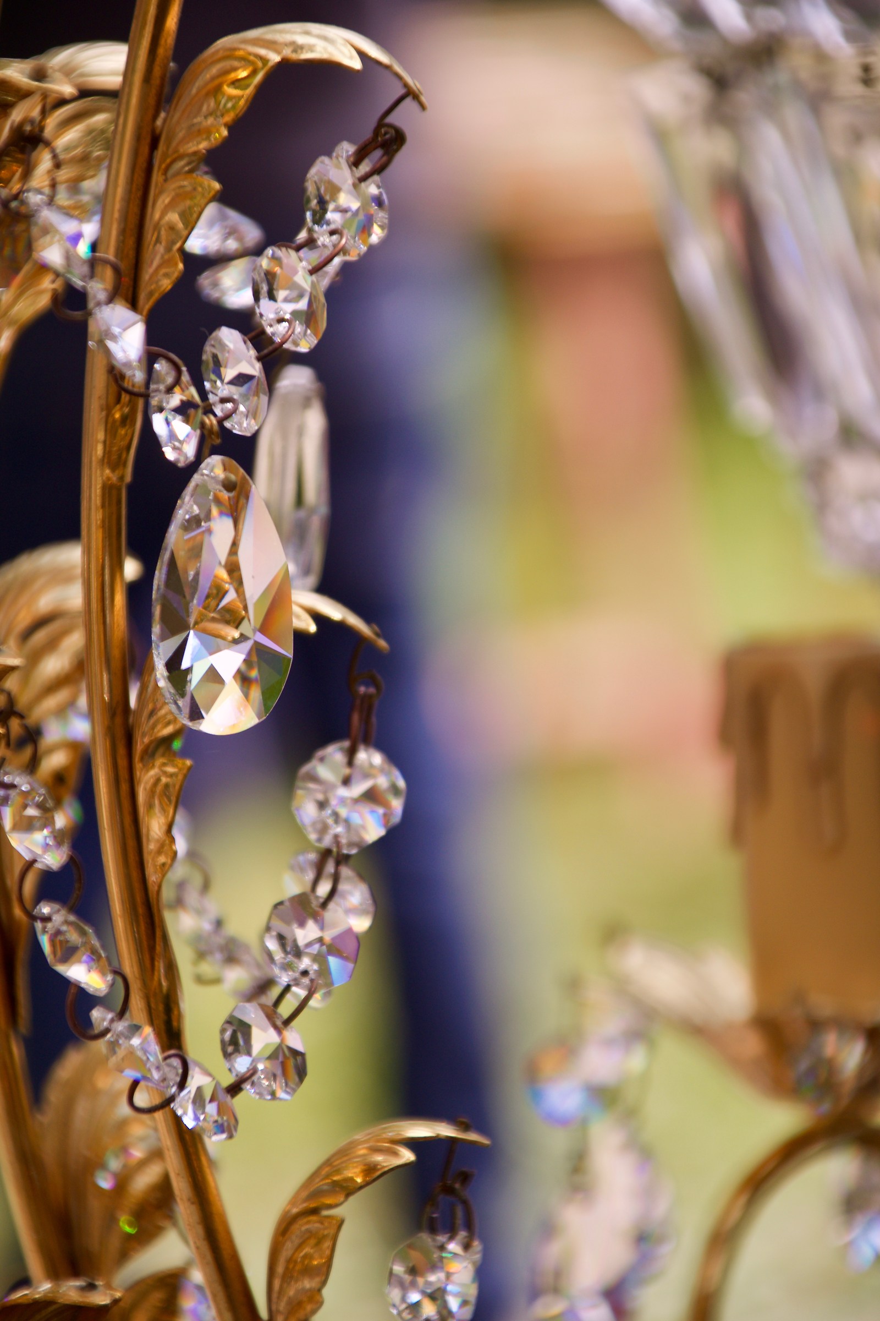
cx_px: 440
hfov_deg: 4.6
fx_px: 10999
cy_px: 660
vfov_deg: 6.9
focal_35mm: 300
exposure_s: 1/320
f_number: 6.3
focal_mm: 200
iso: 180
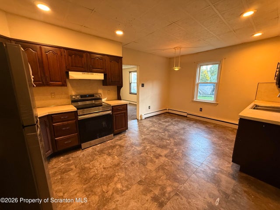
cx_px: 140
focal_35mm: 14
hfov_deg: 102.1
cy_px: 105
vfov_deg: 85.7
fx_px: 113
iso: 250
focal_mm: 2.22
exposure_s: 1/60
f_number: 2.2
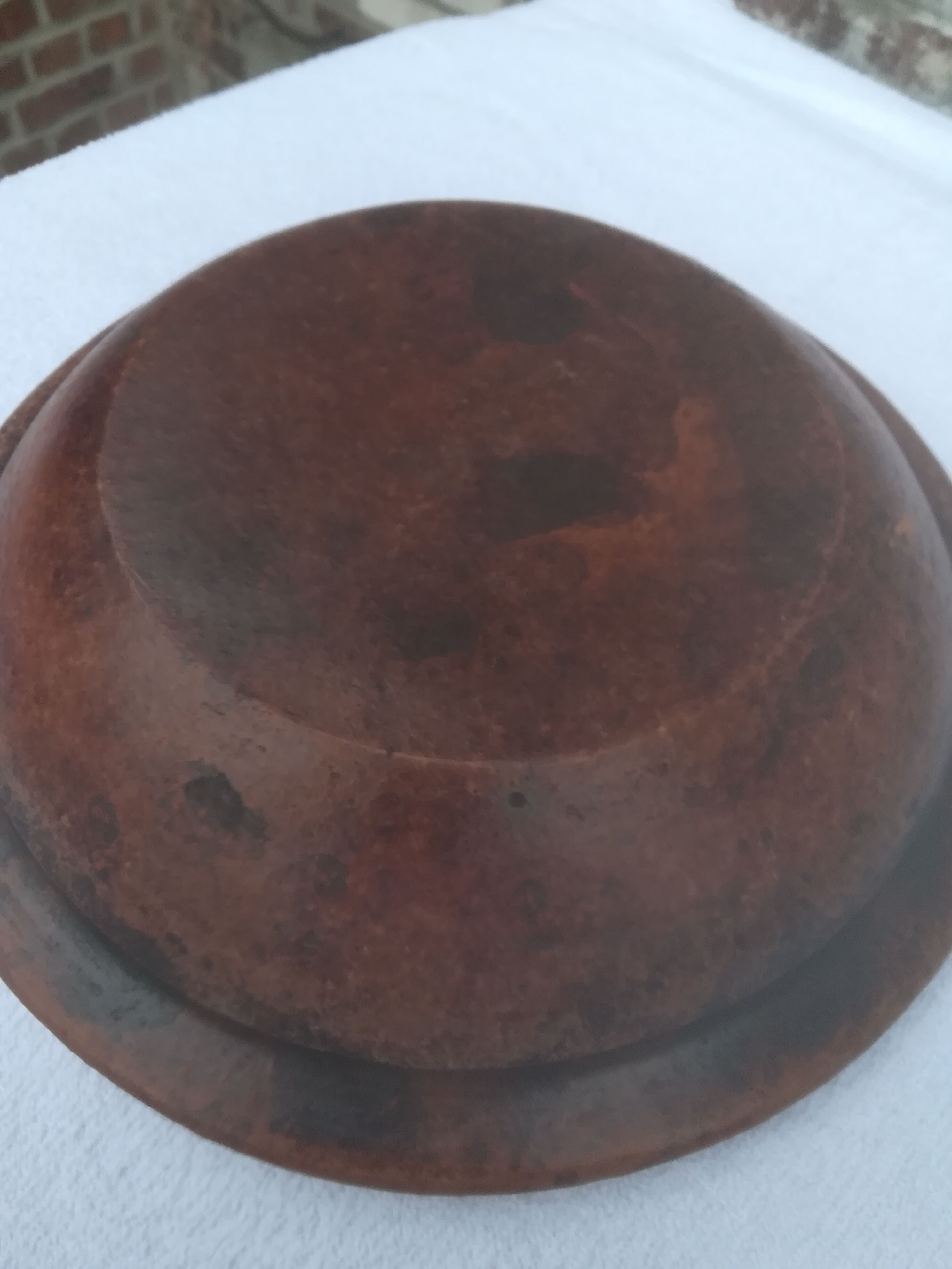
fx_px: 953
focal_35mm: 26
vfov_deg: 67.3
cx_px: 476
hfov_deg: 53.1
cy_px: 634
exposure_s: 1/100
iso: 80
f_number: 2.2
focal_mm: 3.83
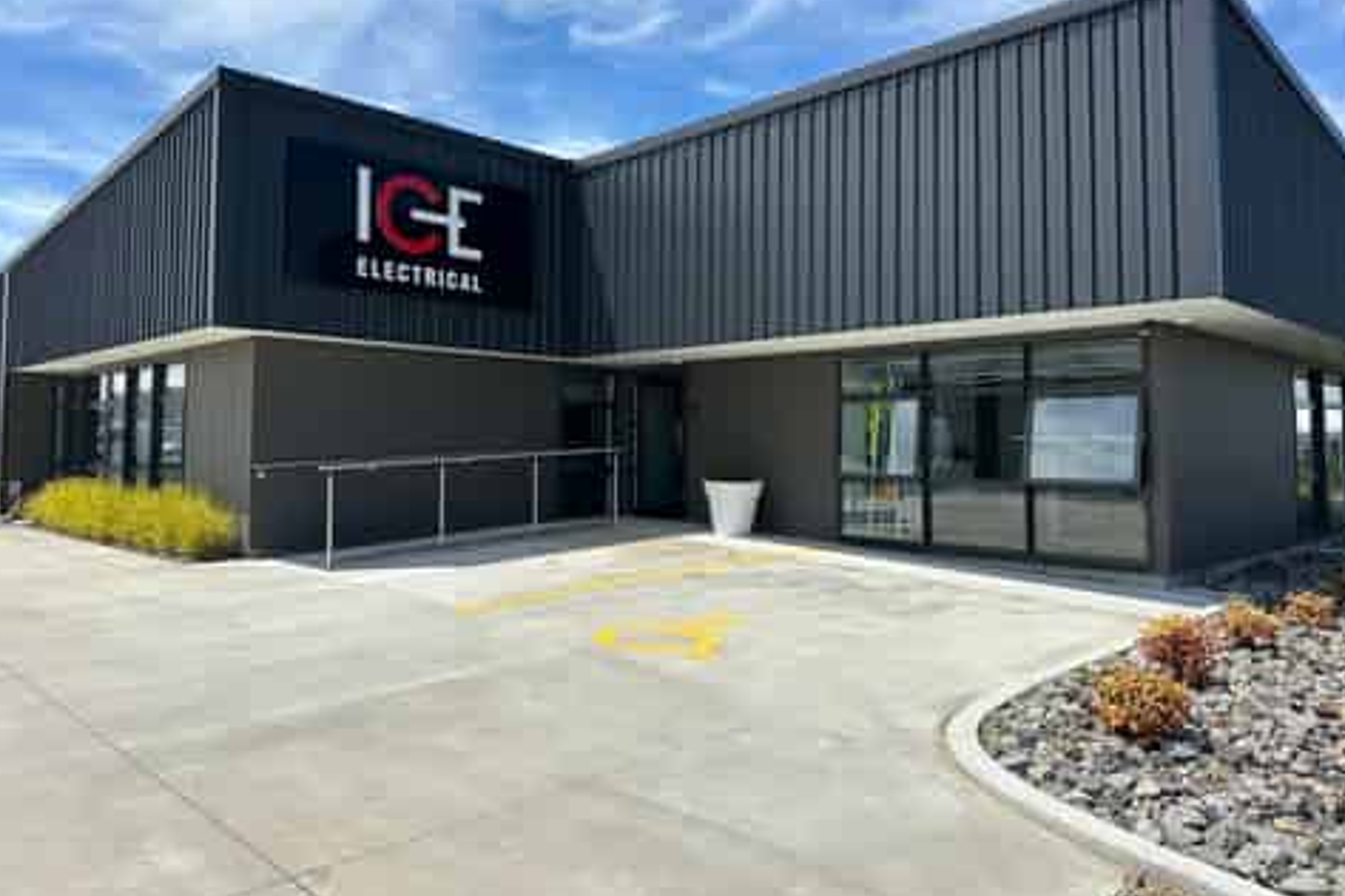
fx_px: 971
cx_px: 655
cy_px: 388
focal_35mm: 26
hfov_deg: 69.4
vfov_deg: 49.4
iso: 80
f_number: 1.78
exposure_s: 1/5525
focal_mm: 6.86
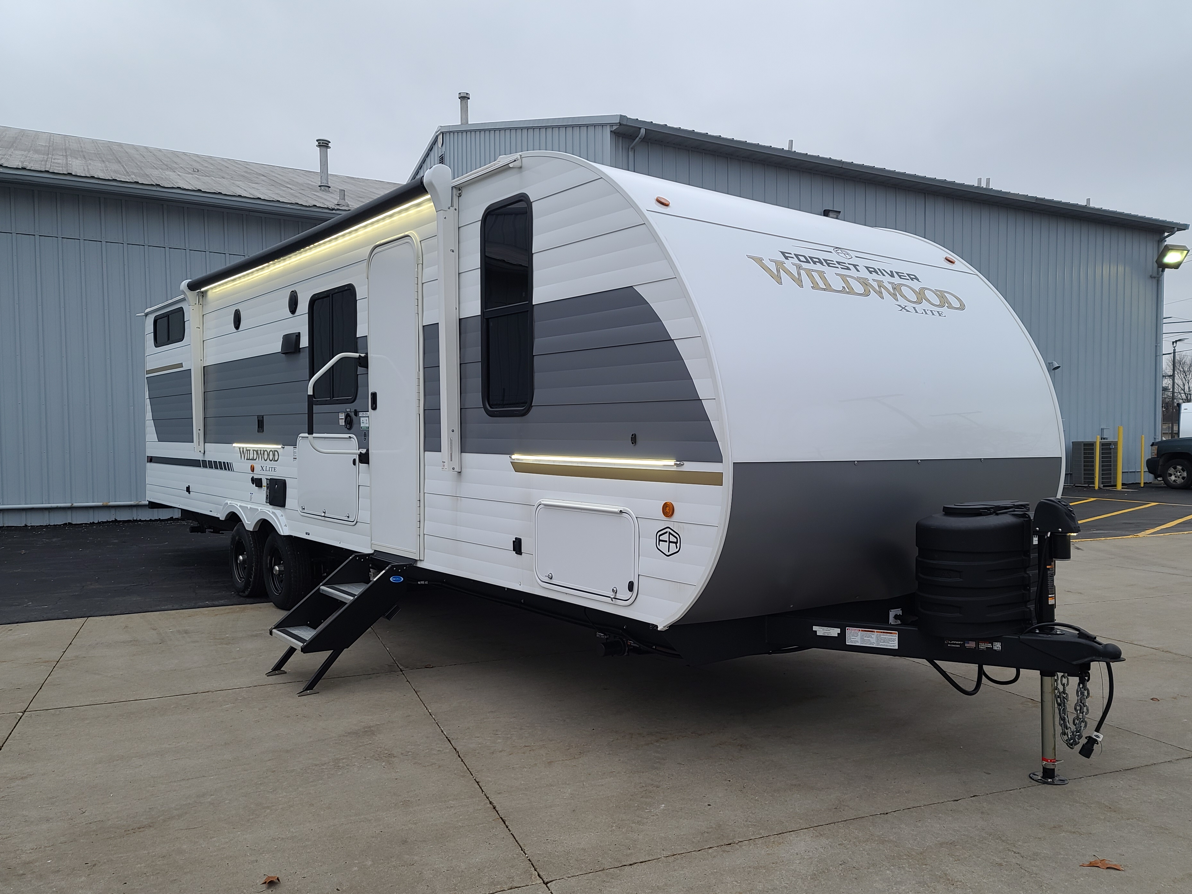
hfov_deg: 65.3
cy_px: 470
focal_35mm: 27
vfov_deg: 51.3
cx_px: 628
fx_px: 930
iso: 40
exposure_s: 1/120
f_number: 1.8
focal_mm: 7
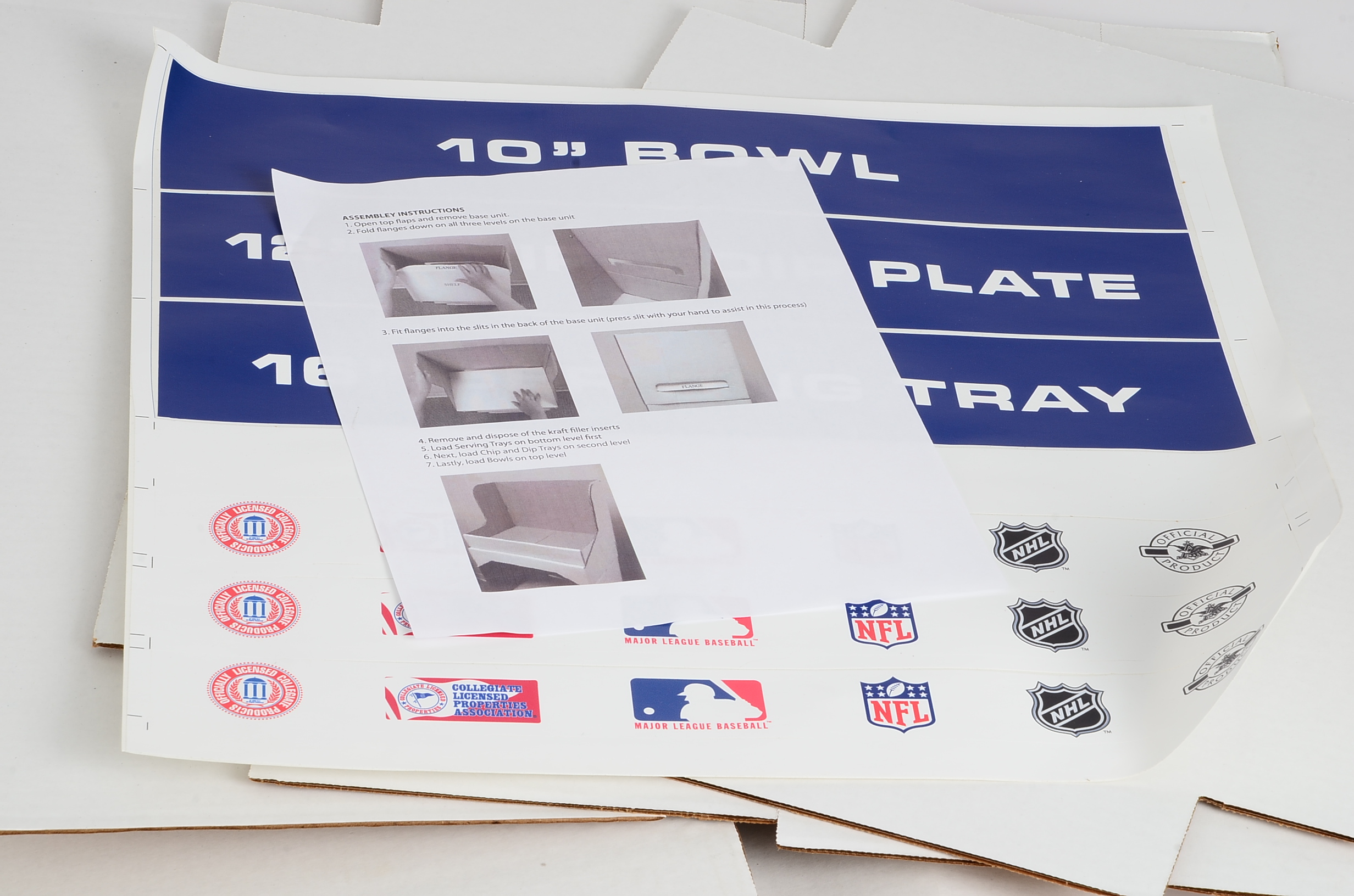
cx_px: 677
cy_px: 448
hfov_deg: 16.1
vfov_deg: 10.7
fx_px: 4785
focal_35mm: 128
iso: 100
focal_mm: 85
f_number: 18
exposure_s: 1/160
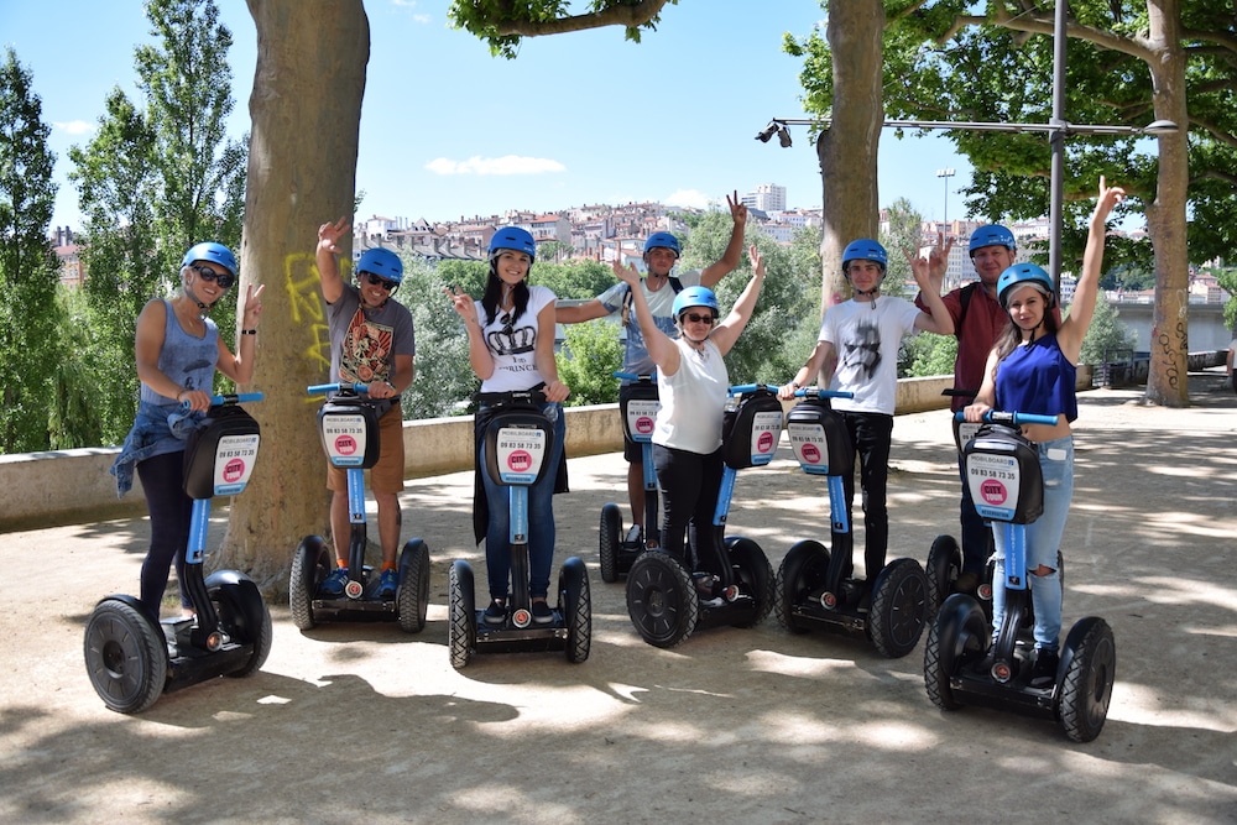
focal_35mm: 32
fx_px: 1082
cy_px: 412
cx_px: 618
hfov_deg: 59.5
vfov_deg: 41.7
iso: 100
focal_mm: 21
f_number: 3.8
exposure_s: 1/400
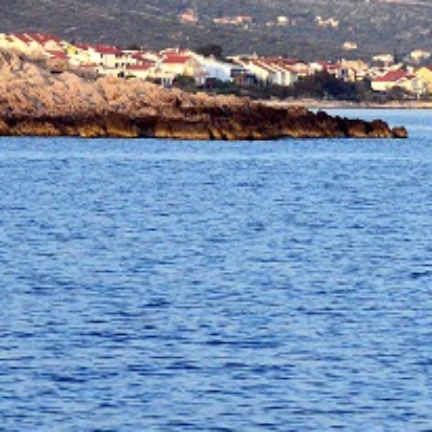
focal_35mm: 431
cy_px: 74
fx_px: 6085
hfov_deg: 4.1
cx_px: 439
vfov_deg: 4.1
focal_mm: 70
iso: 800
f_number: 4.5
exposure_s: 1/2500
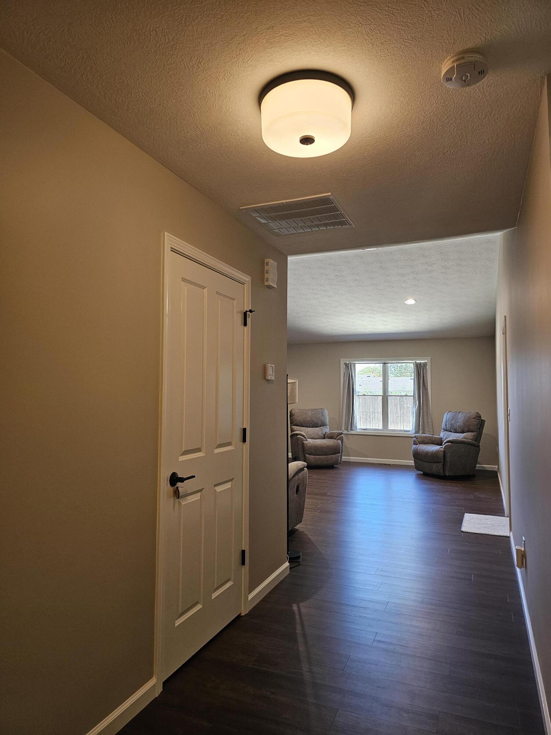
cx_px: 276
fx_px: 488
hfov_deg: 58.9
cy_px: 368
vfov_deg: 73.9
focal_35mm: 23
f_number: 1.7
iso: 200
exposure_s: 1/120
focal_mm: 6.3
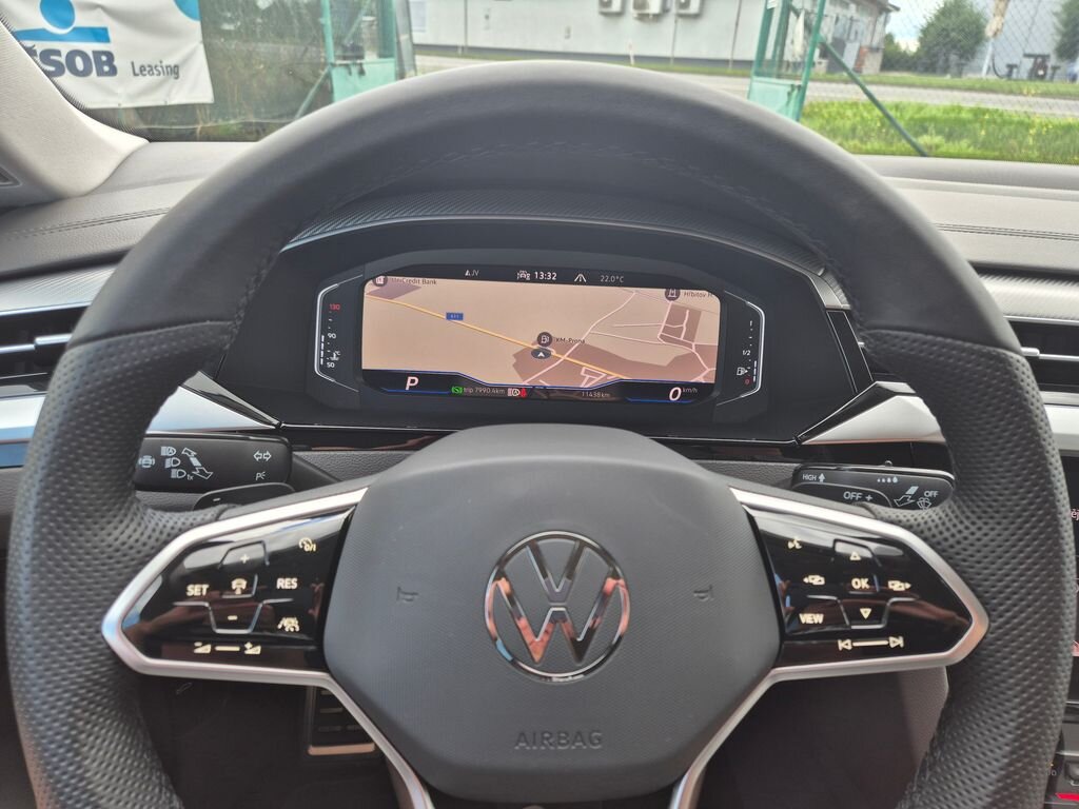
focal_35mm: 23
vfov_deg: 58.9
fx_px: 717
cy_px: 404
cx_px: 540
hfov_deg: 73.9
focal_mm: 5.4
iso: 32
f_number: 1.8
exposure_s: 1/168
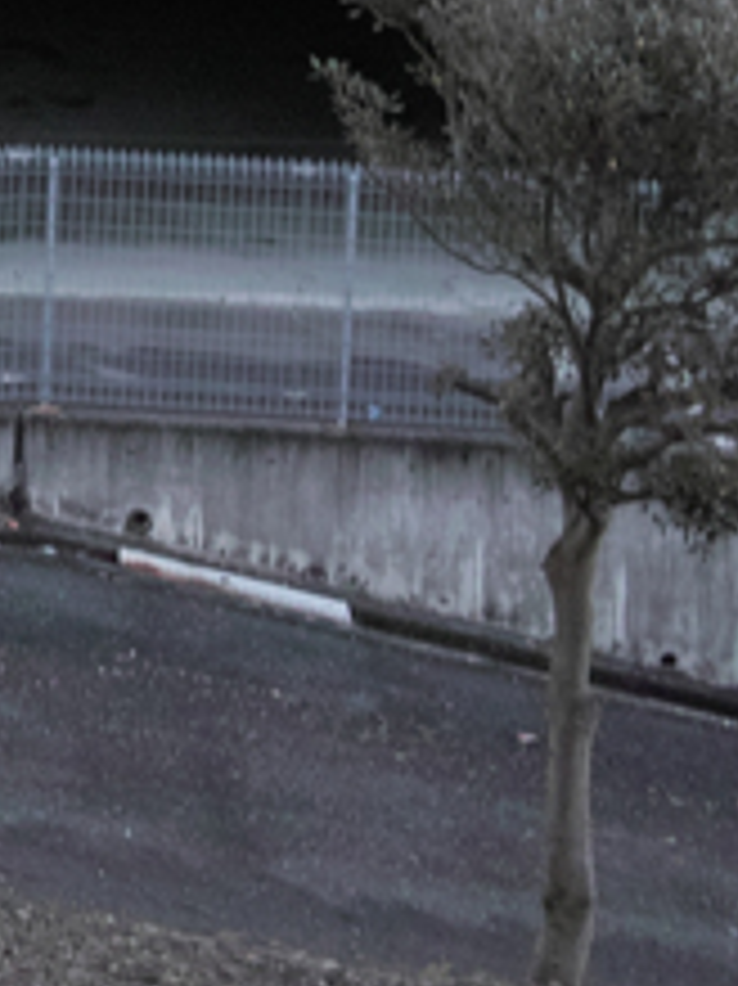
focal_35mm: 184
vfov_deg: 10.4
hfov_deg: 7.3
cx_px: -1346
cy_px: -518
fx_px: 5236
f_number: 2.8
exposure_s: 1/25
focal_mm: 24.2
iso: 400
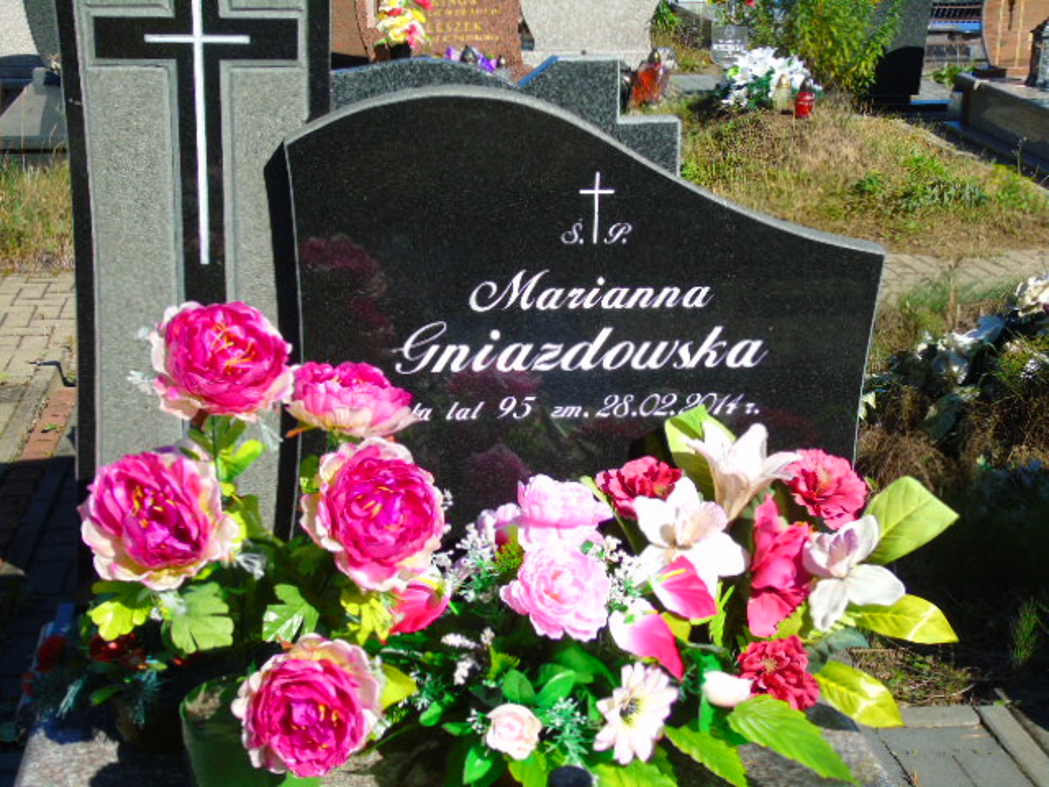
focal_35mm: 54
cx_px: 524
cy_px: 394
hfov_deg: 35.5
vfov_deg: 27.0
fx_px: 1636
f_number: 4.3
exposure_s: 1/500
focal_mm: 9.6
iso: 80
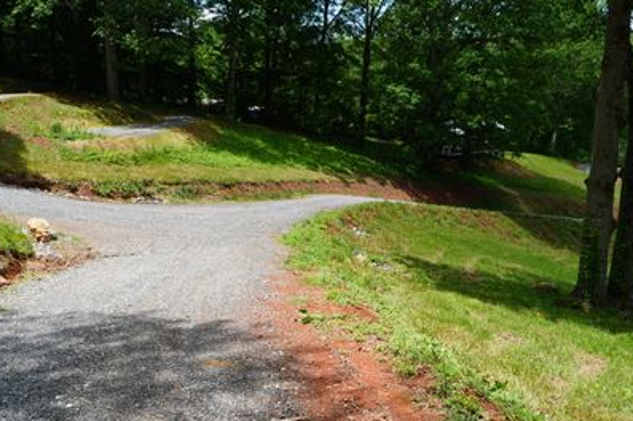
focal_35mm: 34
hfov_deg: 55.6
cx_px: 273
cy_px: 240
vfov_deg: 38.7
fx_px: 597
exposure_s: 1/400
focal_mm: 18
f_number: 5
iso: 100
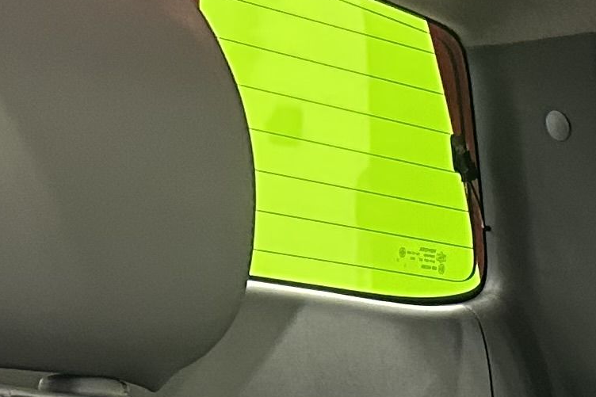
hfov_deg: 13.6
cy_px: 1061
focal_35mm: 145
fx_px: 2400
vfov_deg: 8.4
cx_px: 804
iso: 320
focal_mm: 5.7
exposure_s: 1/50
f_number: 1.5
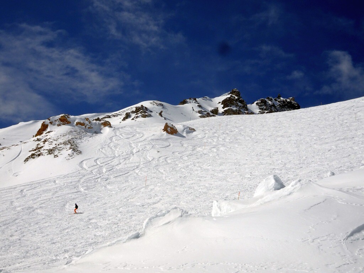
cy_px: 136
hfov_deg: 31.2
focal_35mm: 62
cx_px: 182
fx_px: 652
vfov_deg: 23.7
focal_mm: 10.59
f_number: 5
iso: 80
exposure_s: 1/2000
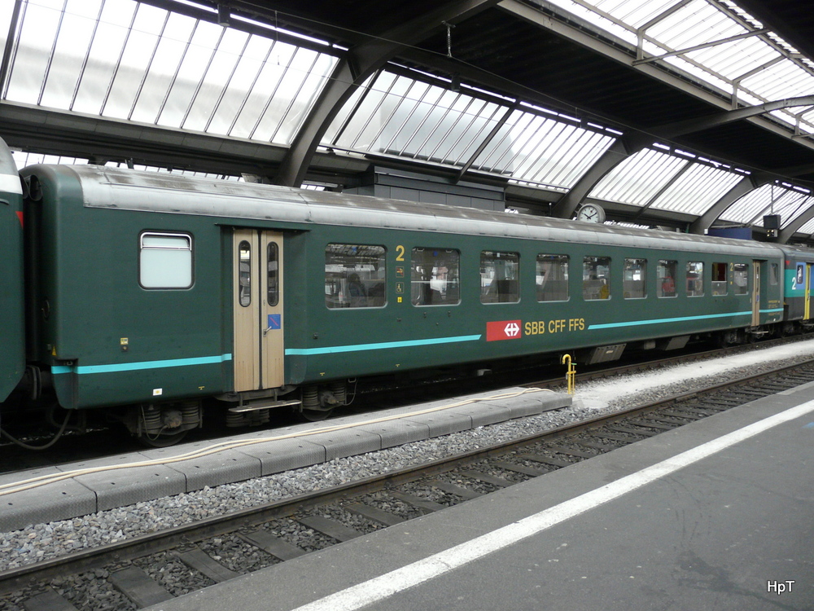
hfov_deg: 63.4
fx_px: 658
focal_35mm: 28
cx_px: 407
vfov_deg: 49.7
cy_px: 306
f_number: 2.8
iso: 200
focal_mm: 4.6
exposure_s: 1/125
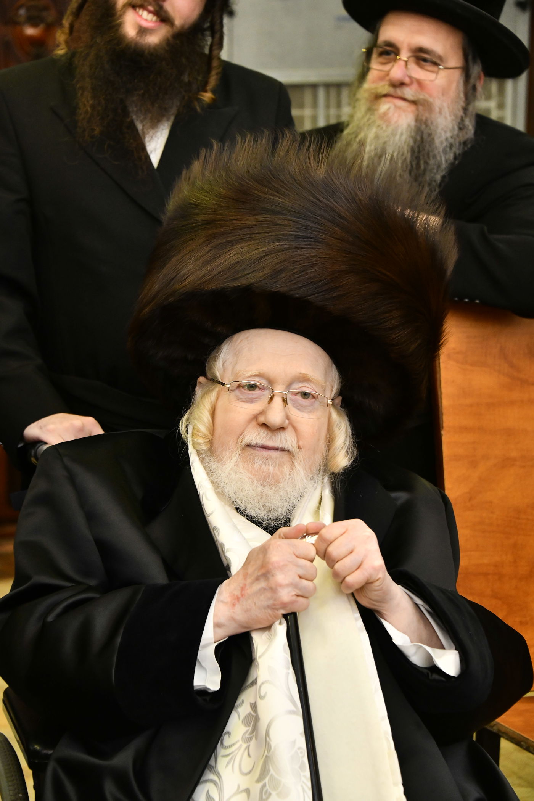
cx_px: 267
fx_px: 2002
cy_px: 400
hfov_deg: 15.2
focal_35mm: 90
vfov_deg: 22.6
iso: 2000
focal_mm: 90
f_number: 5.6
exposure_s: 1/160
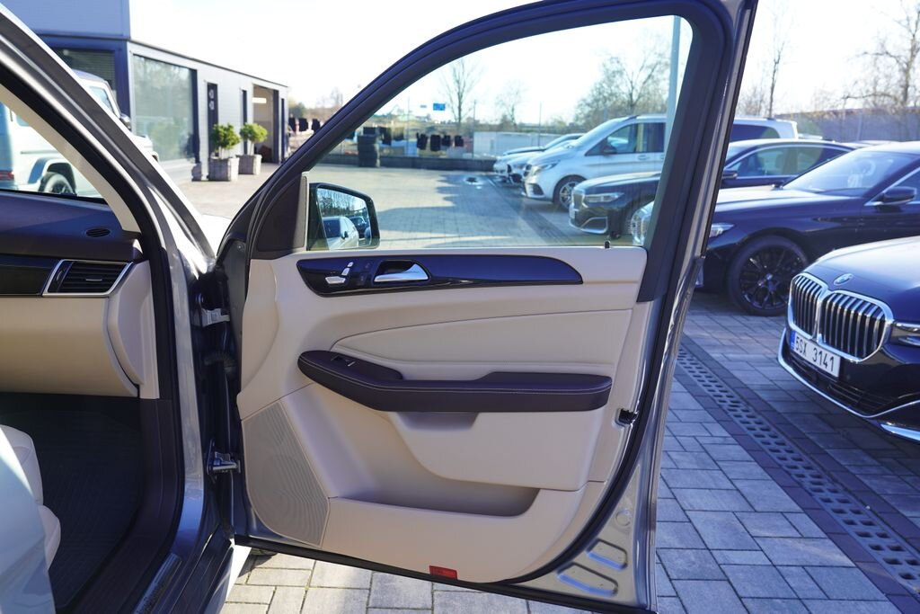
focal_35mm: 30
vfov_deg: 43.6
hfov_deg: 61.9
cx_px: 460
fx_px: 767
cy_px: 307
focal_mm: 30
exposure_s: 1/80
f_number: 5.6
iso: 100
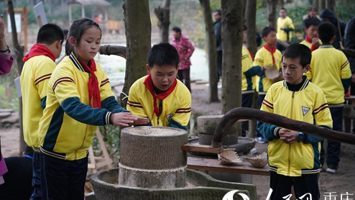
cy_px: 106
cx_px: 177
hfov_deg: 24.7
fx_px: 810
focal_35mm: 86
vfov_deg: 14.1
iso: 3200
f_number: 4
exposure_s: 1/250
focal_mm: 81
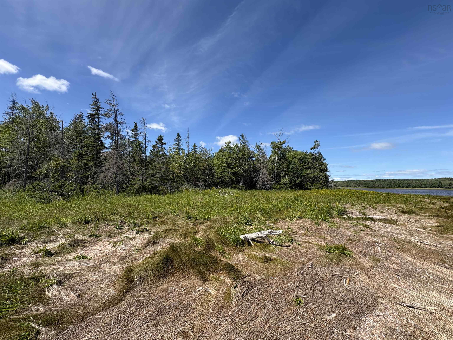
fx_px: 183
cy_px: 170
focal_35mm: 14
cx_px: 226
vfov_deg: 85.7
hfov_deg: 102.1
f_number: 2.2
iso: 40
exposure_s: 1/1236
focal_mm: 2.22
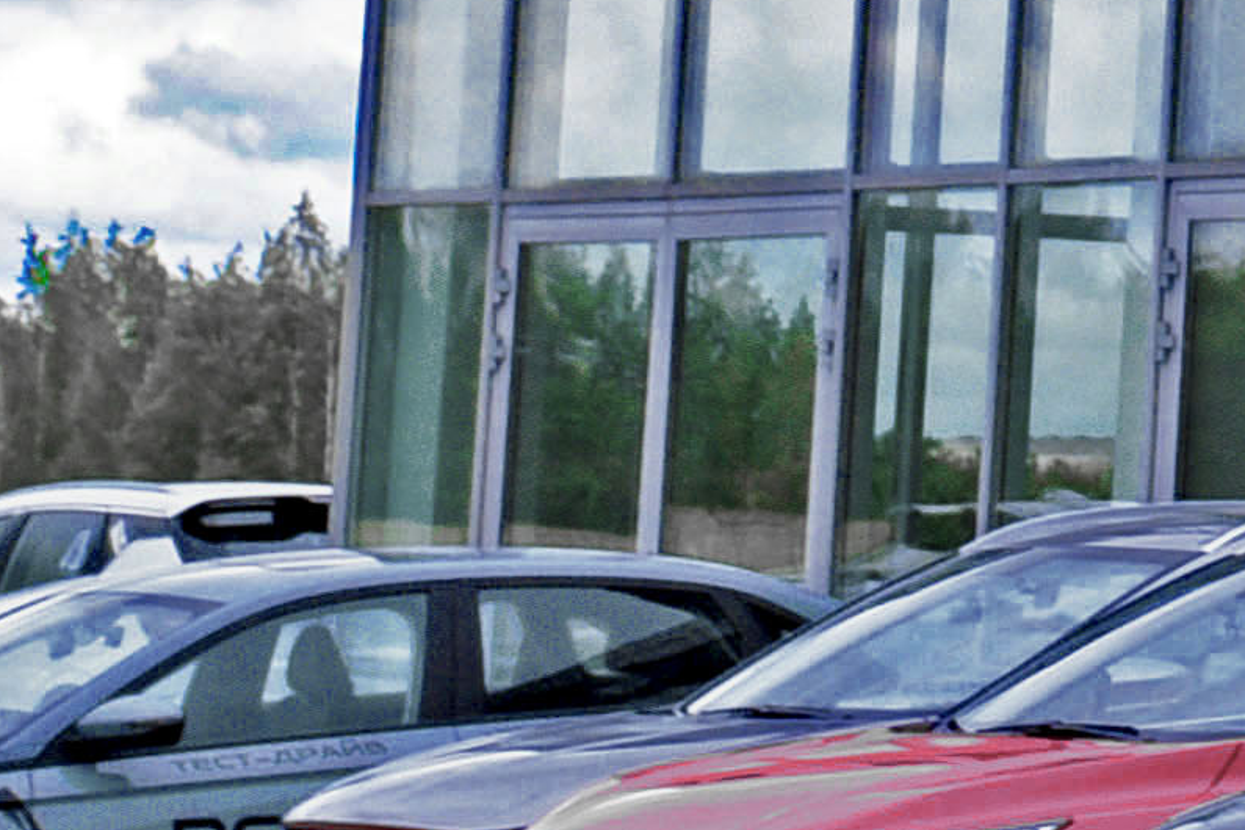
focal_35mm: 265
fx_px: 9164
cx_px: 4543
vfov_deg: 5.1
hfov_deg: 6.6
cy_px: -412
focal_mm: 35
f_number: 9
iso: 200
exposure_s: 1/250
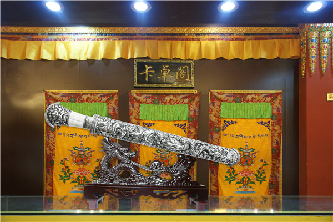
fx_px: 250
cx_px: 166
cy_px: 111
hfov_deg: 67.4
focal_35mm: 27
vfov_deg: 47.9
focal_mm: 18
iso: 400
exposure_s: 1/25
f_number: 3.5
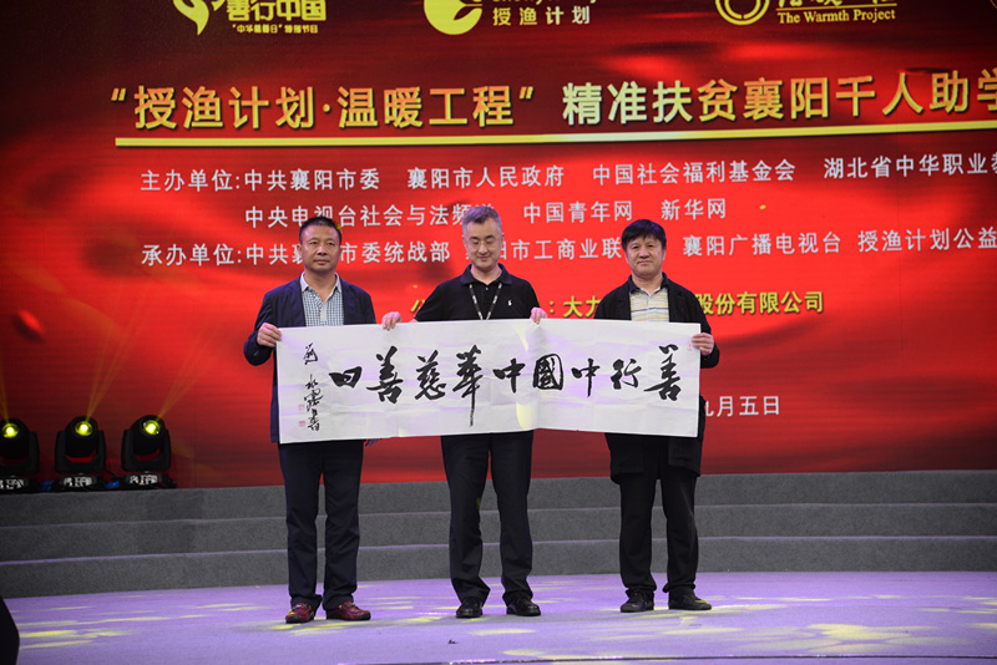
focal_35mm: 85
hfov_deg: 23.9
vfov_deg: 16.1
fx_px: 2355
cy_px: 332
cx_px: 498
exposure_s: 1/125
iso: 200
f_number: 4
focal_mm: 85
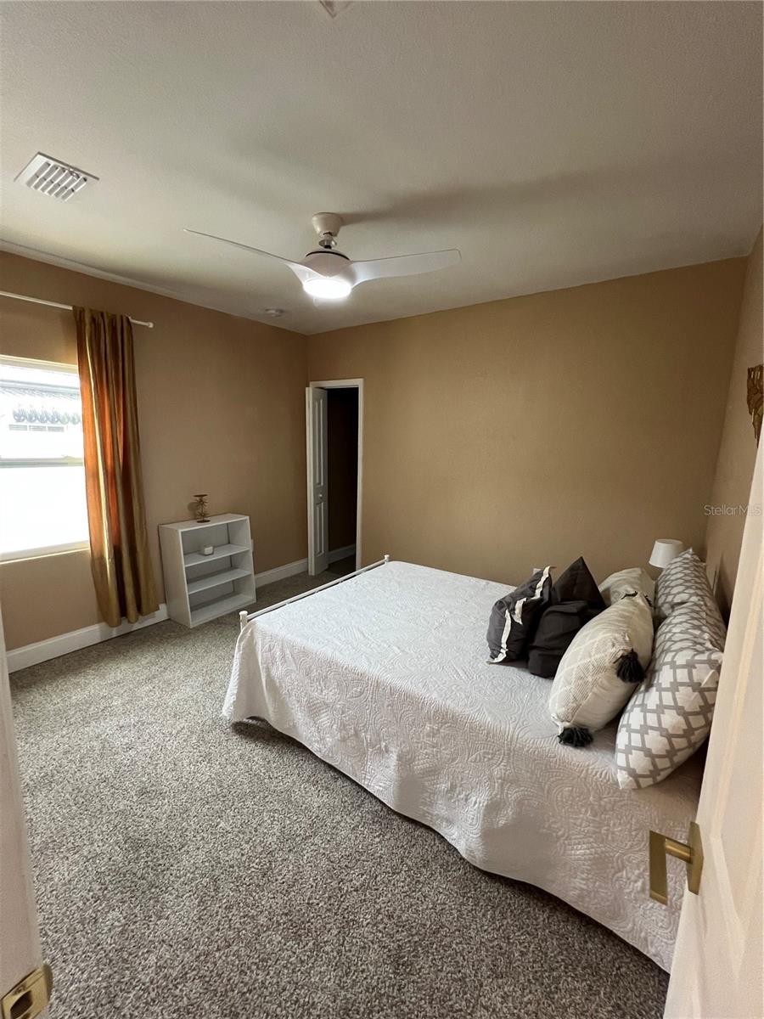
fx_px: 383
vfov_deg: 106.2
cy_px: 510
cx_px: 382
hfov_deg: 89.9
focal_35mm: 13
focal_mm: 1.57
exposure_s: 1/120
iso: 200
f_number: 1.8
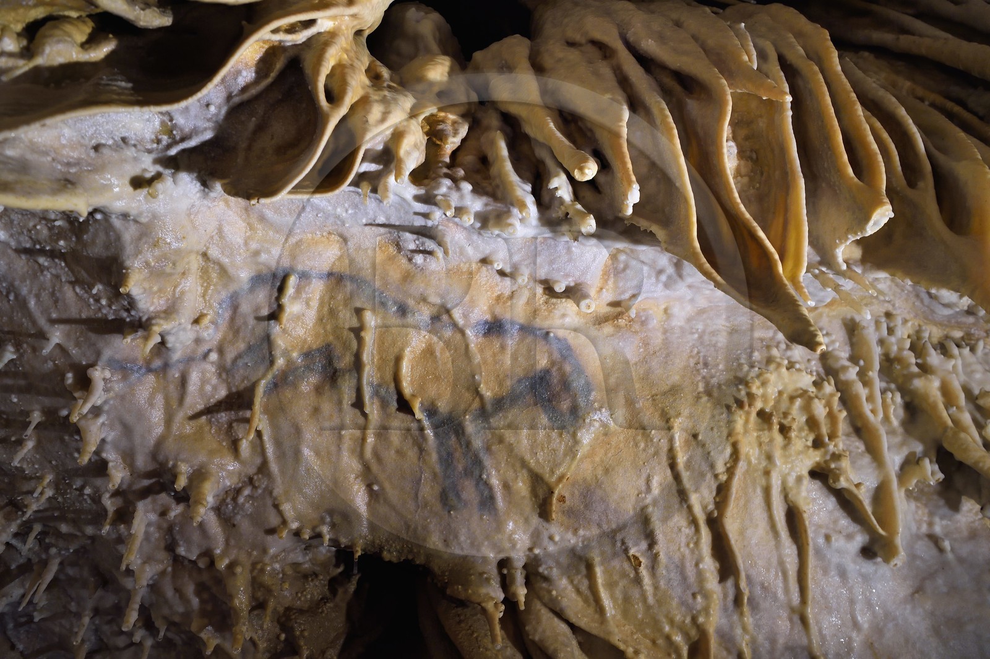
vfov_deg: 44.9
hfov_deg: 63.7
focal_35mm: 29
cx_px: 495
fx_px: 797
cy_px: 330
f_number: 6.3
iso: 1600
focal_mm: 29
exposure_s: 1/13
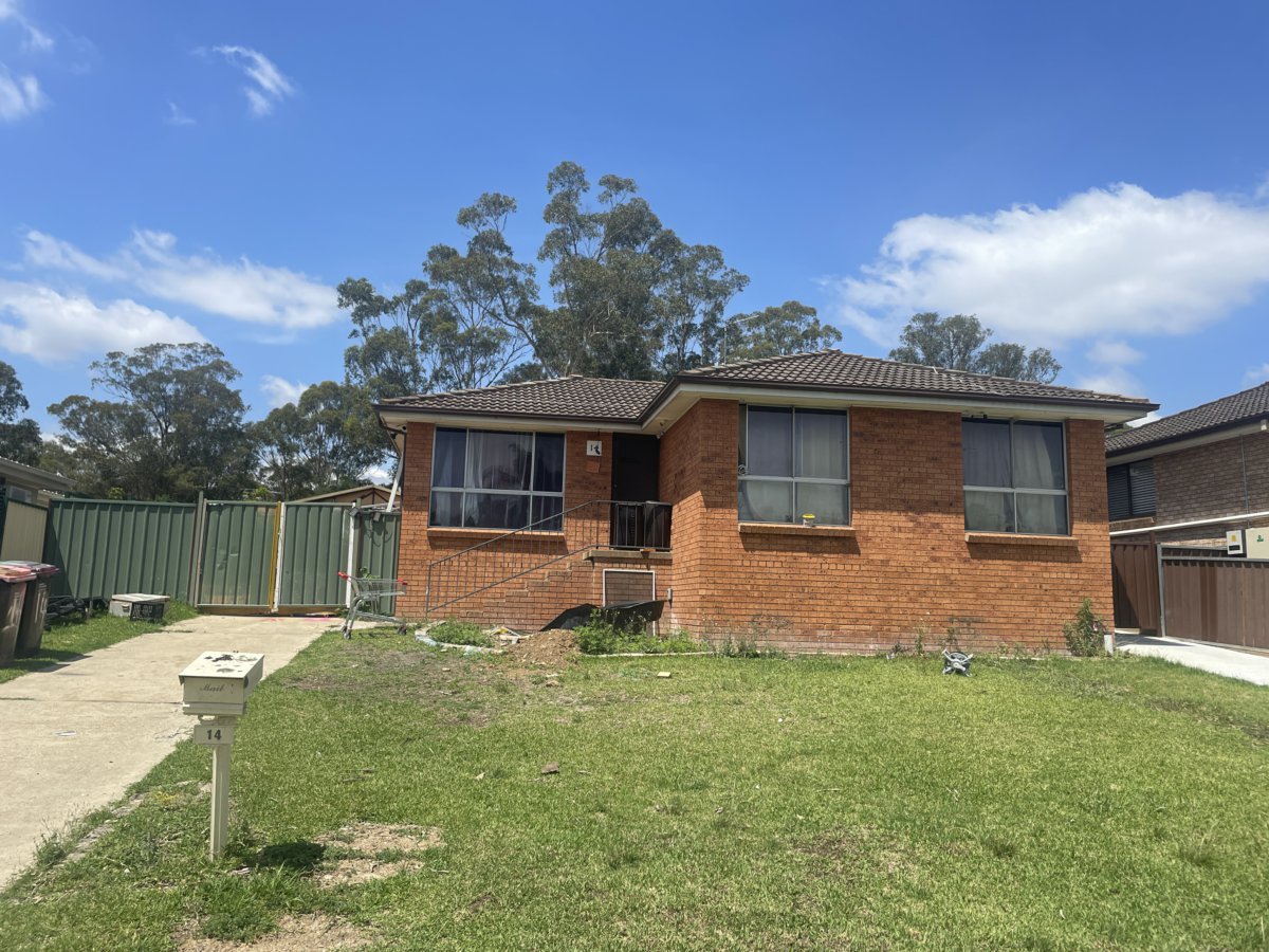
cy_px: 476
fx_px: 953
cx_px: 634
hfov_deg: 67.3
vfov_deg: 53.1
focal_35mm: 26
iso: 32
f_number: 1.6
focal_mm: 4.2
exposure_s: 1/3861
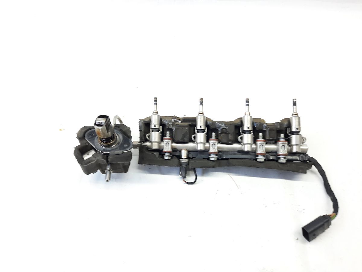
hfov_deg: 69.4
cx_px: 181
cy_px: 136
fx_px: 261
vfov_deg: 54.9
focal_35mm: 25
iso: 100
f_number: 2
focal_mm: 4.6
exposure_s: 1/50
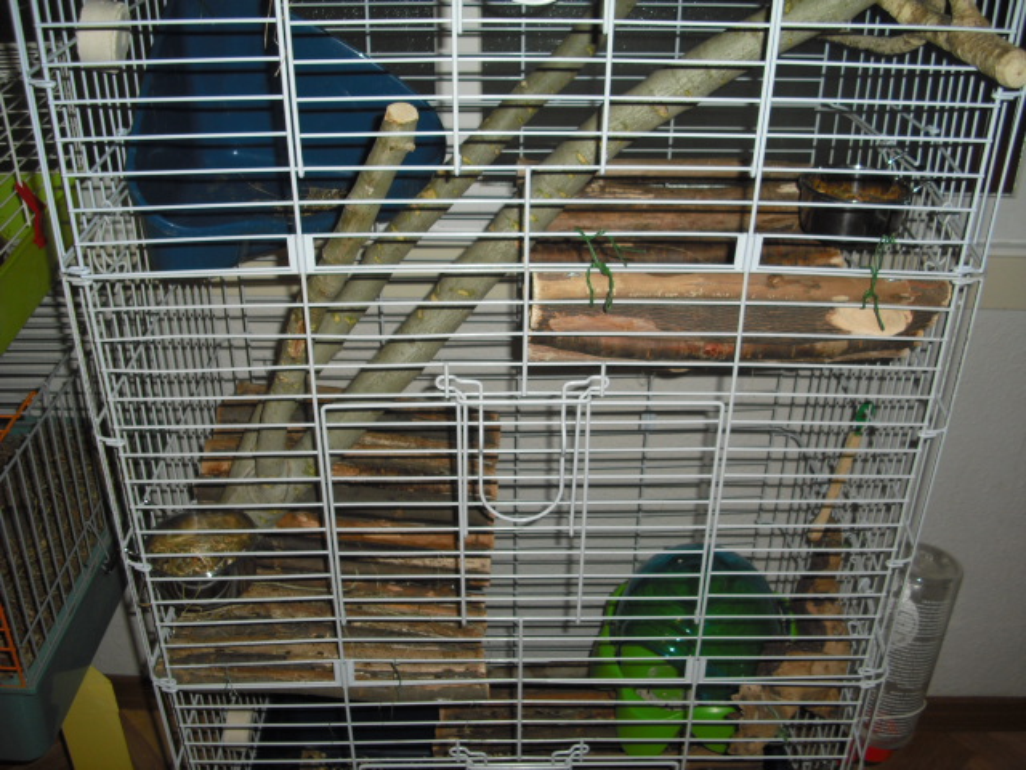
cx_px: 513
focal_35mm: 38
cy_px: 385
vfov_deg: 37.7
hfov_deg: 49.0
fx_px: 1126
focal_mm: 6.2
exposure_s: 1/60
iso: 100
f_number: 2.8
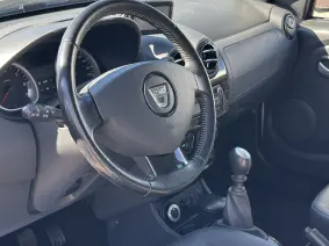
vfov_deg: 24.0
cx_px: 180
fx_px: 580
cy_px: 96
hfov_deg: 31.7
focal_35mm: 61
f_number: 1.78
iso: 64
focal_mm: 6.86
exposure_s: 1/191
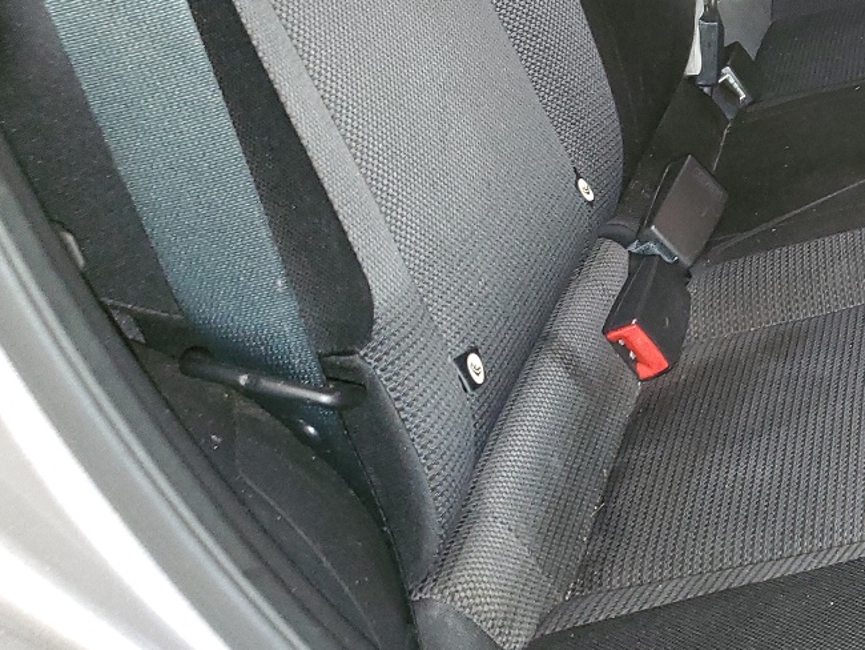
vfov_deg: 22.3
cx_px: 993
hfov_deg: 27.3
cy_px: 47
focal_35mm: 64
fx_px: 1600
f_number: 1.5
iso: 160
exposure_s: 1/10
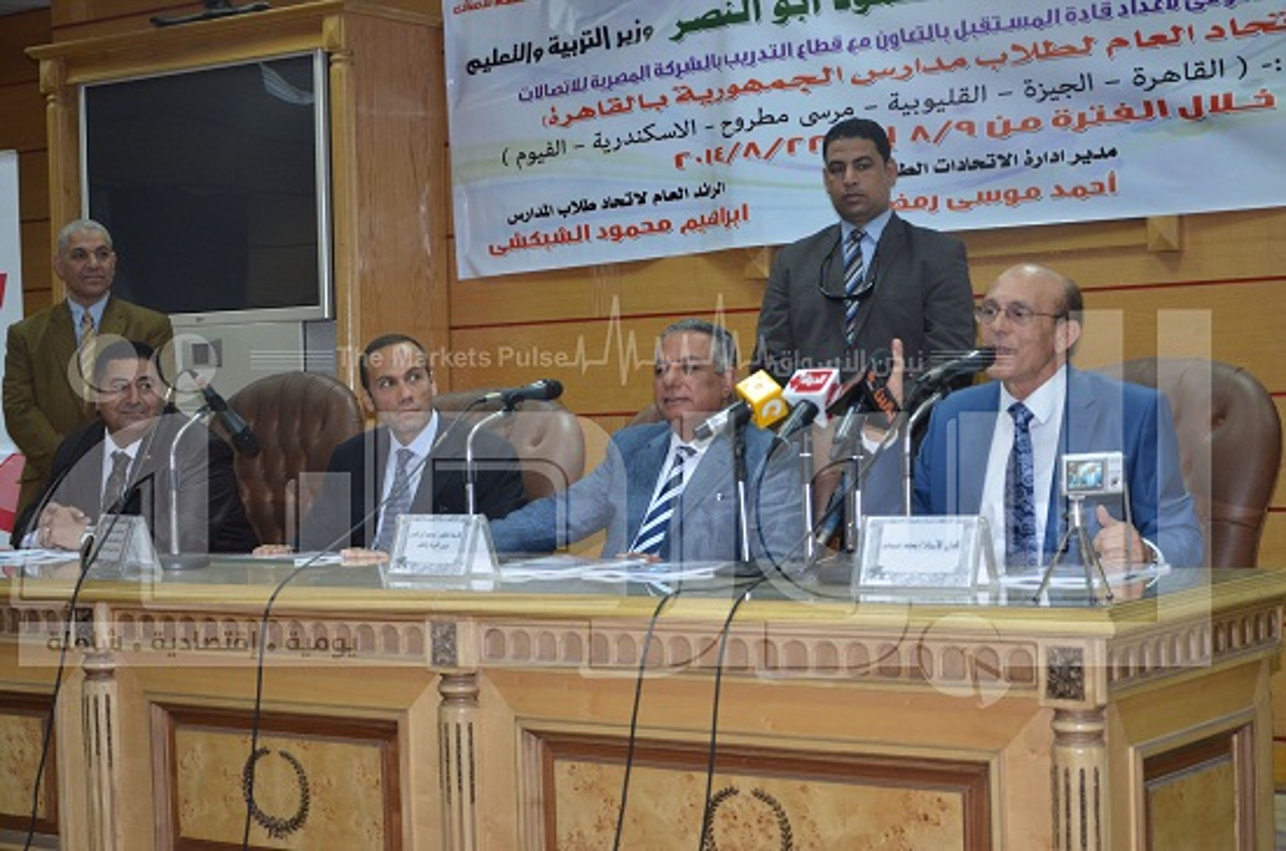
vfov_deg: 21.5
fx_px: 2245
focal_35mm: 63
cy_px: 426
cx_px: 643
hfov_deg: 32.0
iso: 800
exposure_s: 1/60
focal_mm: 42
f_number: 4.8
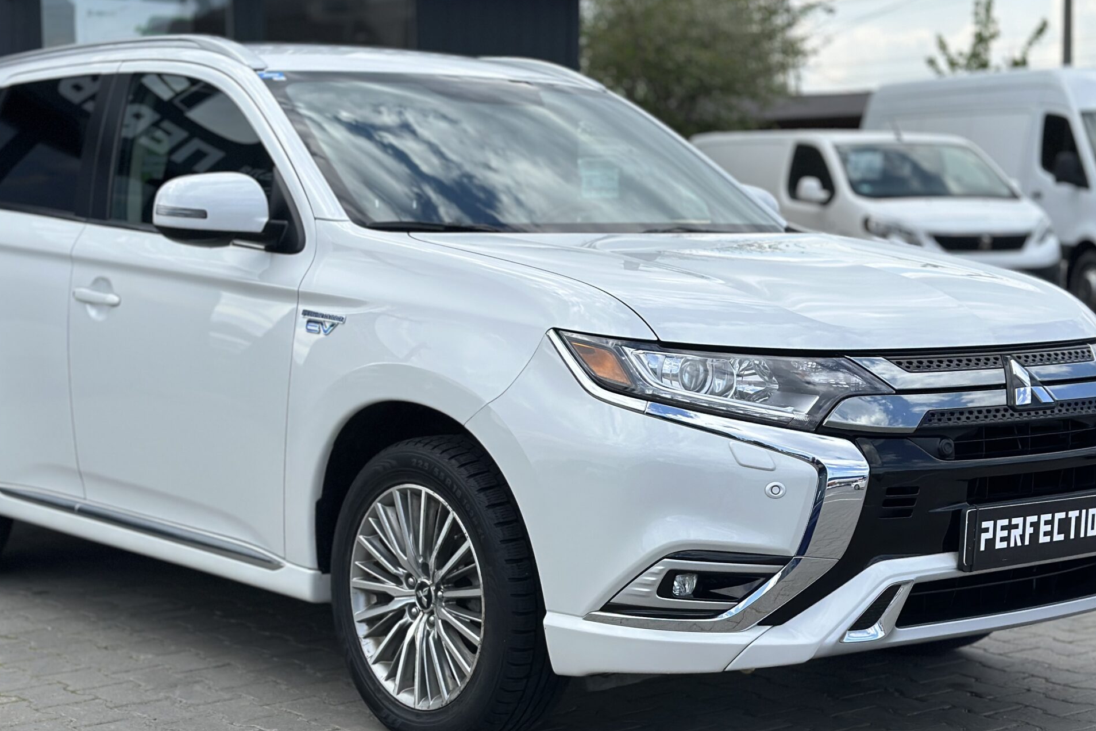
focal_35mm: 67
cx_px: 488
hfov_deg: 30.1
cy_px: 424
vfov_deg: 20.3
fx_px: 2040
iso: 80
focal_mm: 6.86
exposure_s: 1/3597
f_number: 1.78
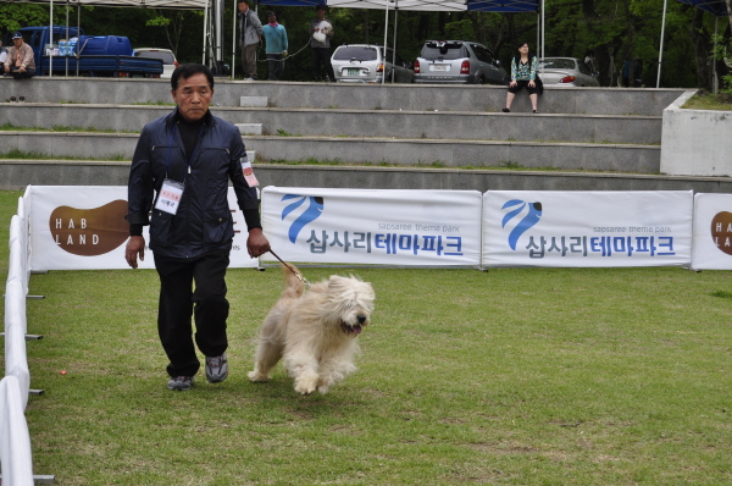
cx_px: 366
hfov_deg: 24.7
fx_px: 1675
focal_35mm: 82
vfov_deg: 16.5
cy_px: 243
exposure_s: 1/250
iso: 360
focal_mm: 55
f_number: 10
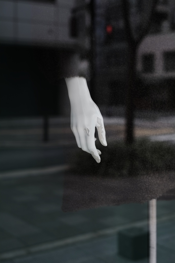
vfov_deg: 37.5
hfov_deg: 25.5
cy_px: 132
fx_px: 387
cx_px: 88
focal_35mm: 53
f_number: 2.5
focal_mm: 35
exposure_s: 1/125
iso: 200
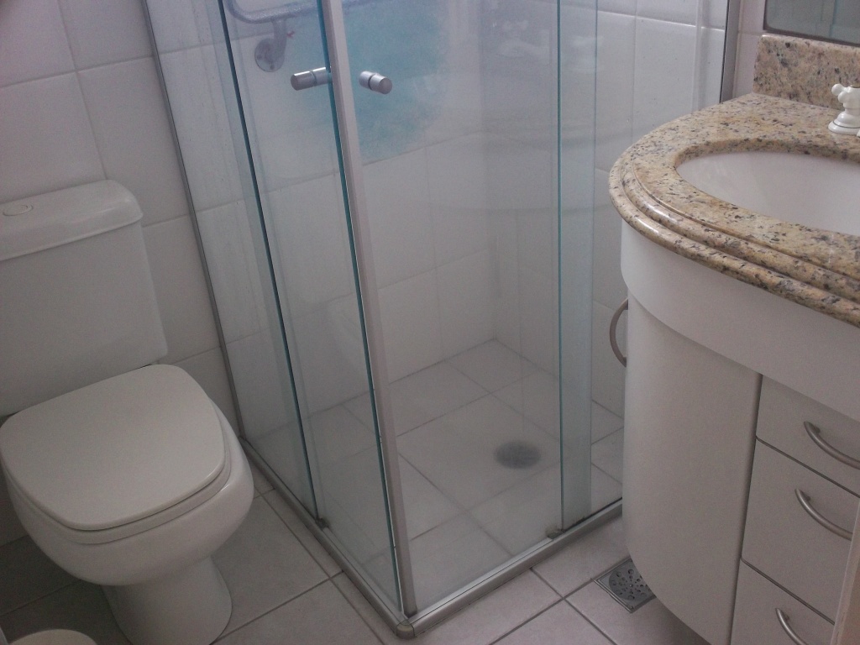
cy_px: 322
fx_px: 944
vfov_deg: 37.7
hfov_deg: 49.0
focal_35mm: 38
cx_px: 430
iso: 160
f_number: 4.5
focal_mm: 6.3
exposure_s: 1/25
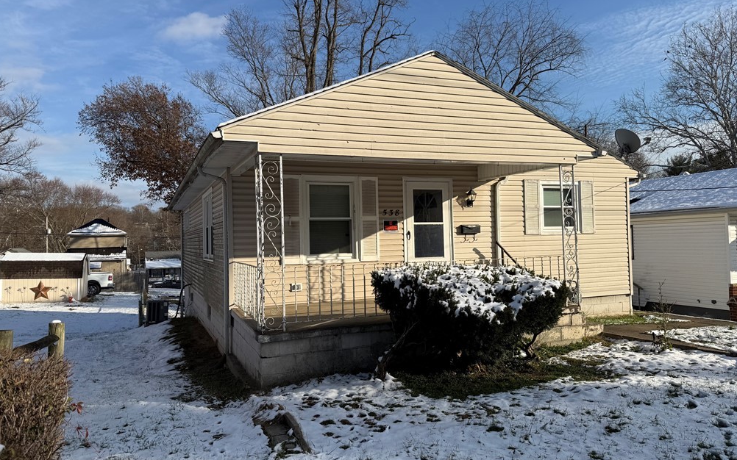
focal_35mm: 26
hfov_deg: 70.4
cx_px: 362
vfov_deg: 47.6
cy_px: 227
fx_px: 522
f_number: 1.78
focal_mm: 6.76
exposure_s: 1/6173
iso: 80
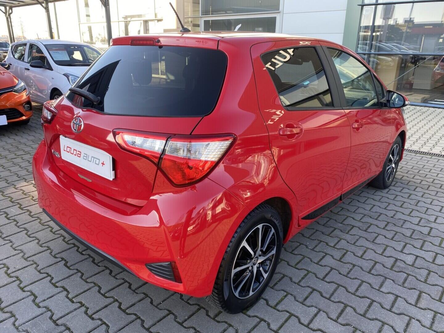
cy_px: 166
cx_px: 222
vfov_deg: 53.1
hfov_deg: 67.3
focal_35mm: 26
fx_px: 333
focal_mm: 4.25
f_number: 1.8
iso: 32
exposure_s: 1/161
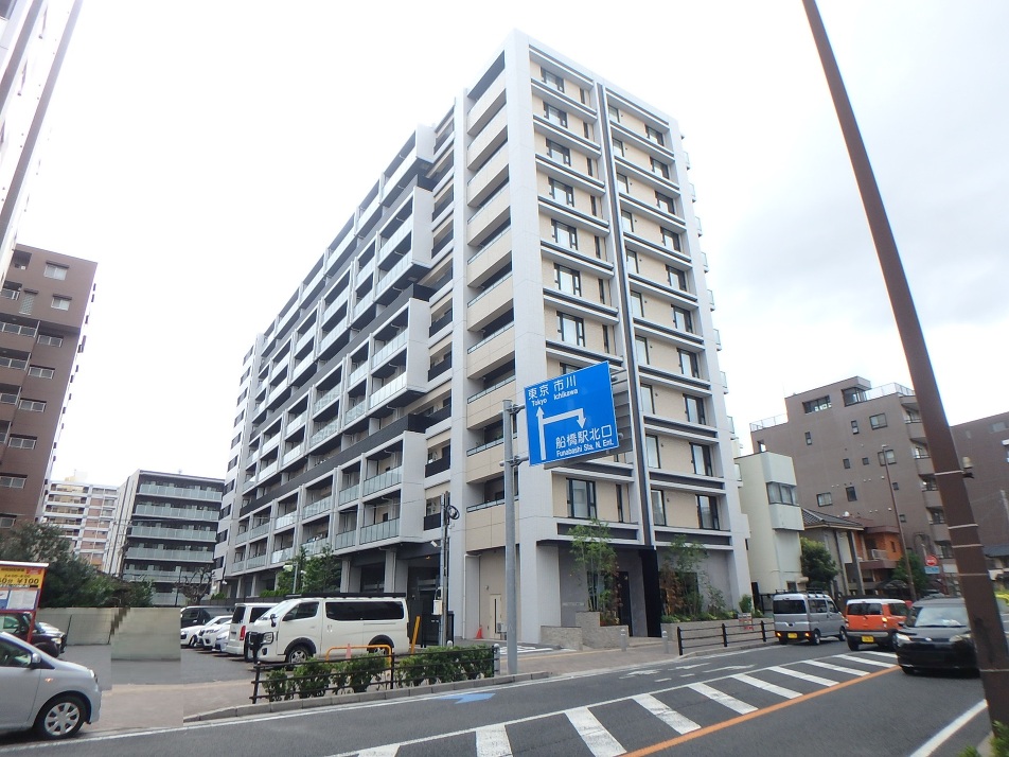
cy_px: 378
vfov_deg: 63.4
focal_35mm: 21
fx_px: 612
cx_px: 504
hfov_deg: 79.0
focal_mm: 3.7
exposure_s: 1/320
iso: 125
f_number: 3.5
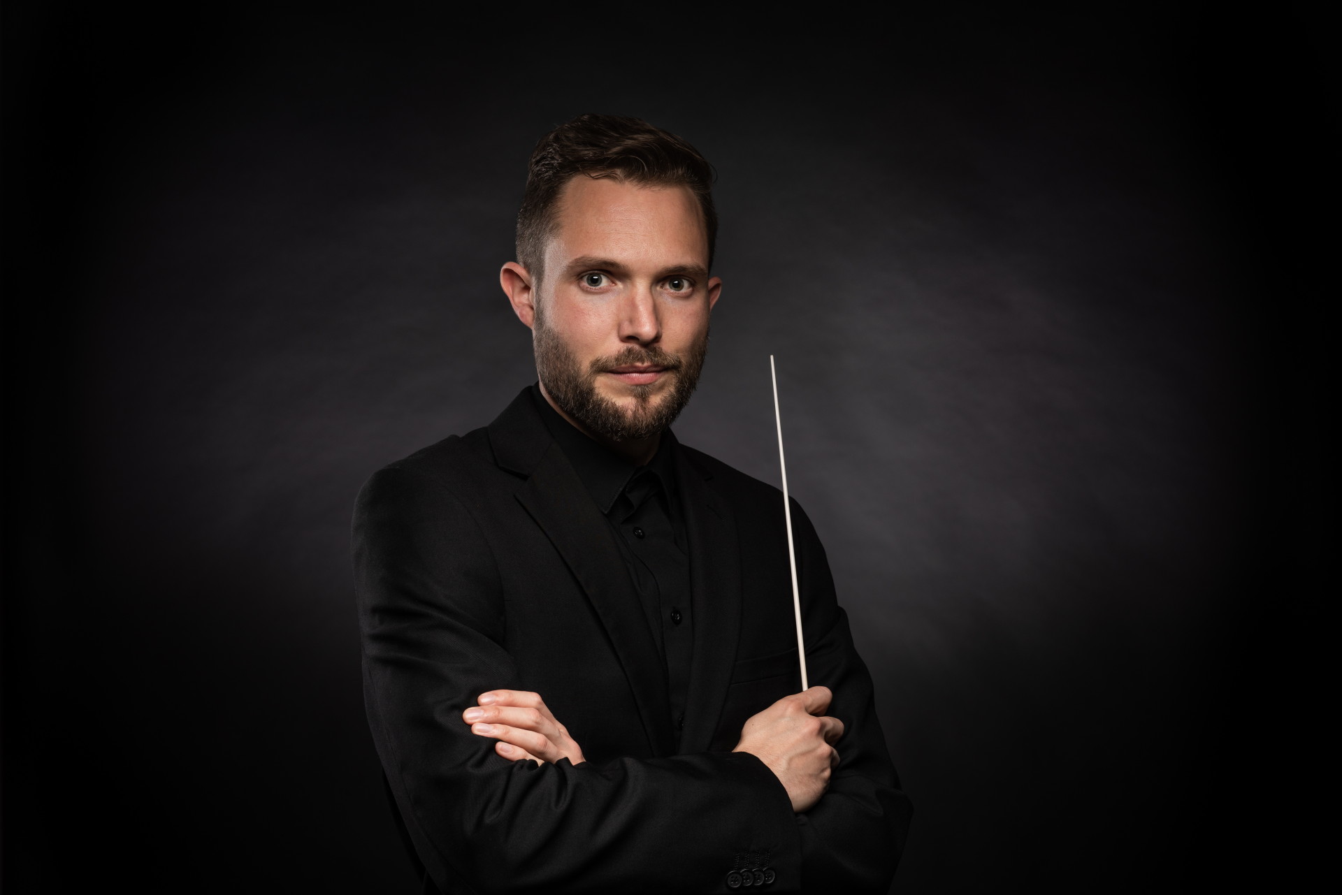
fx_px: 3169
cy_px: 448
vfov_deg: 16.1
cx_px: 671
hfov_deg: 23.9
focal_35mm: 85
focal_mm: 85
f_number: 10
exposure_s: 1/250
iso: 100
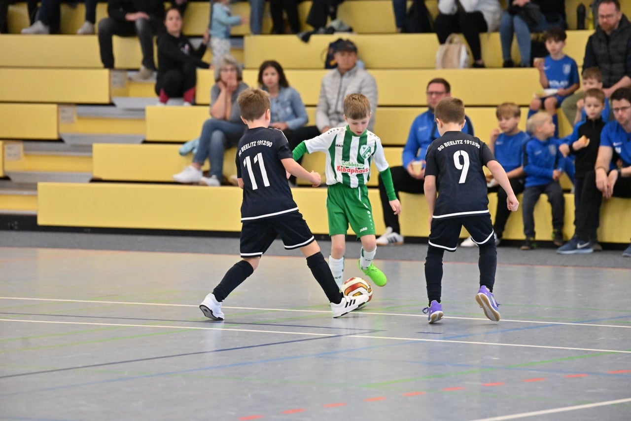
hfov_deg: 10.5
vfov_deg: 7.0
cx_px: 316
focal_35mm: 195
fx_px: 3417
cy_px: 210
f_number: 3.5
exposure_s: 1/1000
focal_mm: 195
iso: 8000
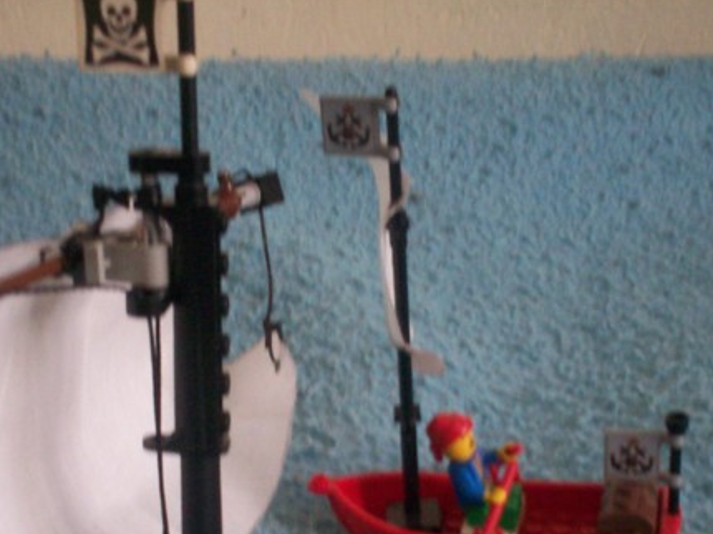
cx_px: 358
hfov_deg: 29.0
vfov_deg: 21.4
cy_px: 489
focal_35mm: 67
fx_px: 1379
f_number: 4.5
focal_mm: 6
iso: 200
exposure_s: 1/8
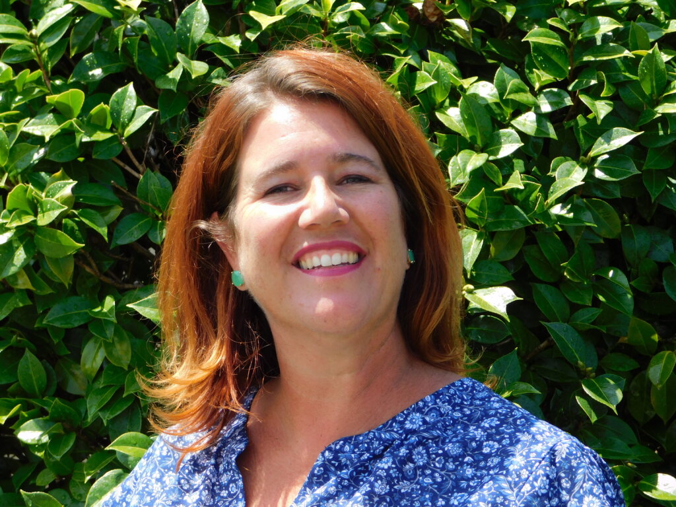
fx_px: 2246
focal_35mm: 115
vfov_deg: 12.9
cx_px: 338
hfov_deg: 17.1
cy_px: 254
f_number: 4.8
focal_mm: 20.3
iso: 125
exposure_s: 1/250
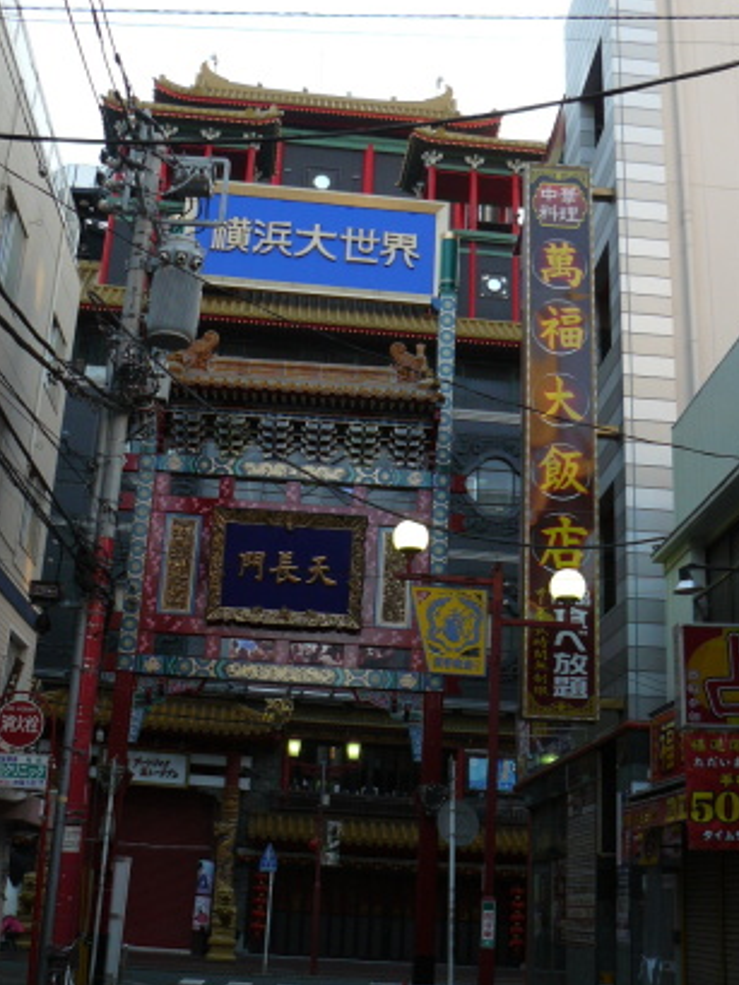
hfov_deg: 32.8
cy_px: 397
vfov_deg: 42.7
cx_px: 319
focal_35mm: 44
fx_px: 1252
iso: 100
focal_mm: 6
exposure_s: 1/125
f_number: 2.8
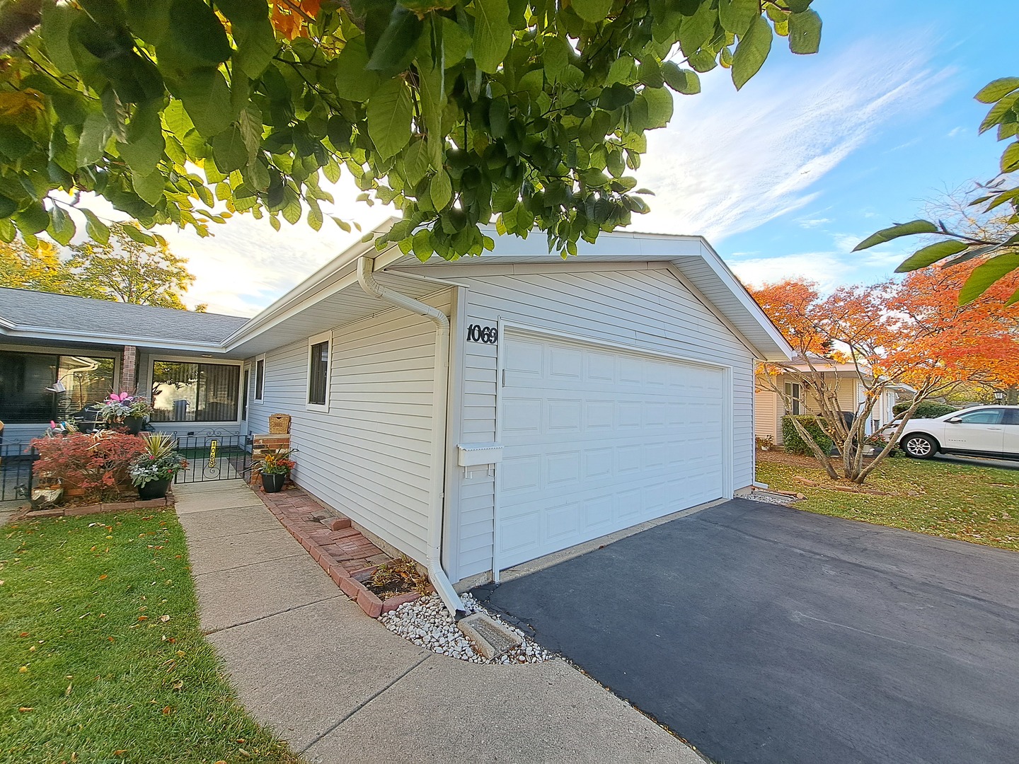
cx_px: 510
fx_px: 383
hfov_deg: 106.2
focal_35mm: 13
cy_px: 382
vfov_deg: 89.9
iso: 50
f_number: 2.2
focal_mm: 1.74
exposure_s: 1/174
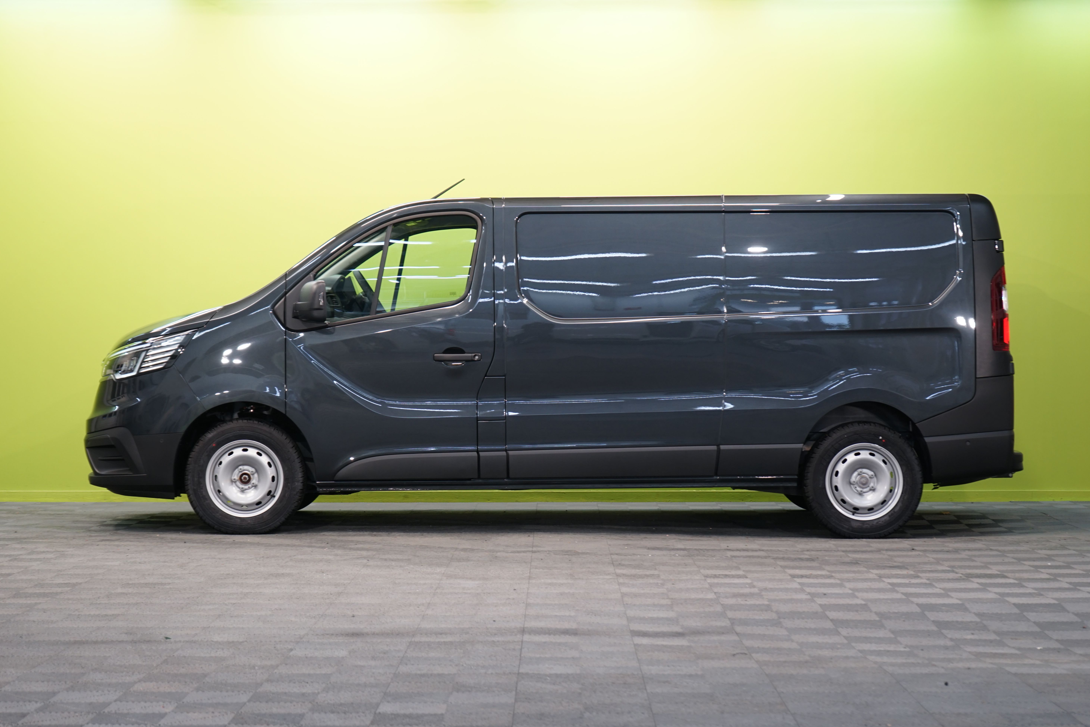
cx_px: 542
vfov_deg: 18.9
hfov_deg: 28.1
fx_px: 2180
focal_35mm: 72
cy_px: 371
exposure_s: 1/20
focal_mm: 70
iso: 400
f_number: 5.6
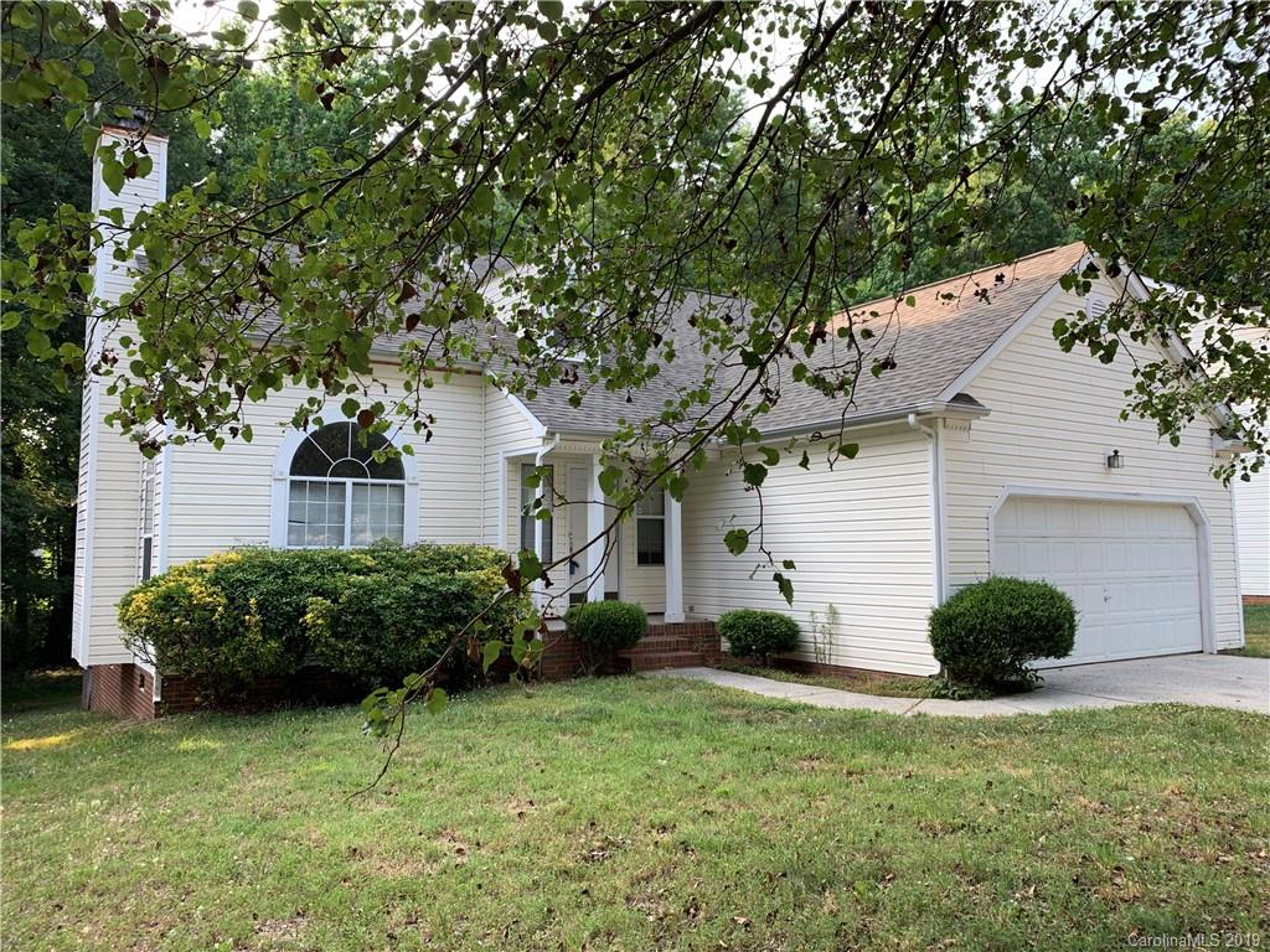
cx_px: 635
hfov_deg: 67.3
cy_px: 476
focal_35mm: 26
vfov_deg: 53.1
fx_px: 954
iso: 25
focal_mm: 4.25
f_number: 1.8
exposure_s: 1/176
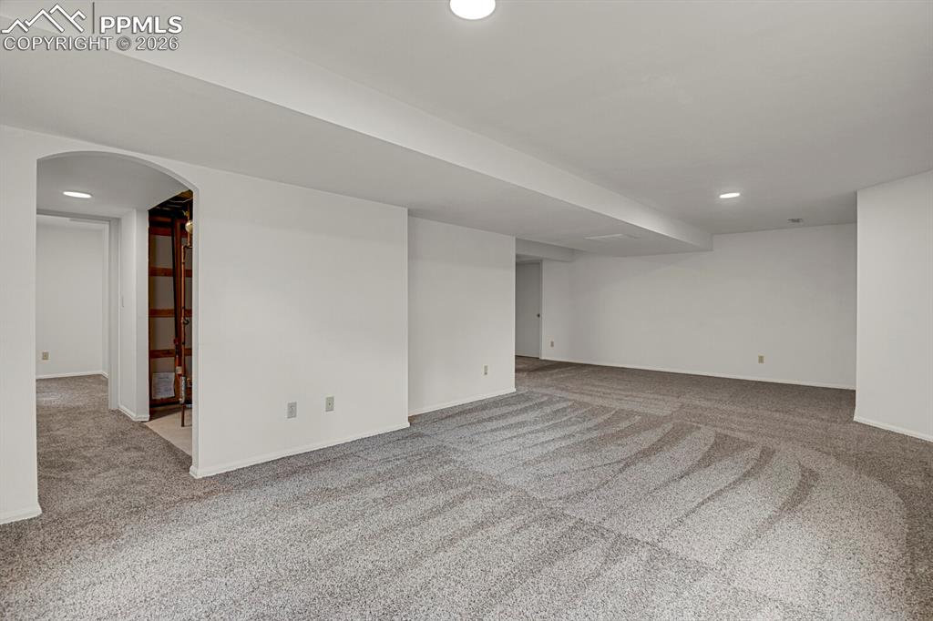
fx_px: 440
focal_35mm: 17
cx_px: 466
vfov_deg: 70.4
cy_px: 310
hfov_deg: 93.3
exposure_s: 1/15
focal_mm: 17
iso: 12800
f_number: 8
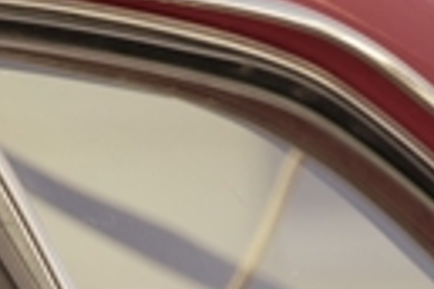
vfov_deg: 1.8
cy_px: 596
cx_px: -595
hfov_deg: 2.7
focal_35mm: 745
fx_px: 8981
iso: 250
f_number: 2.8
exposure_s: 1/200
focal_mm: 150
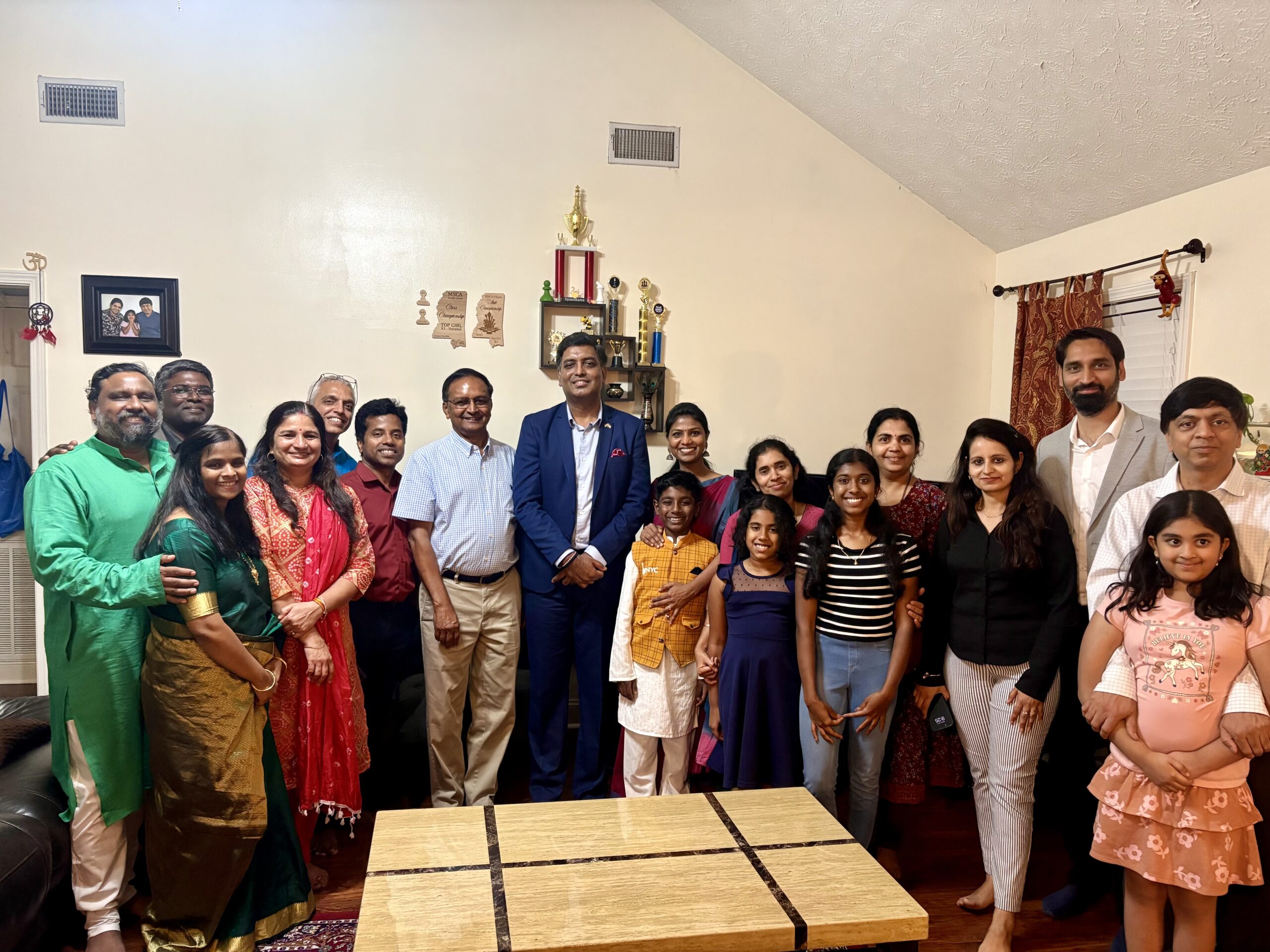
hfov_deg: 67.3
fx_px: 954
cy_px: 476
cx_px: 635
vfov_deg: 53.1
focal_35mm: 26
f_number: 1.6
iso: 400
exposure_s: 1/40
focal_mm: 5.96
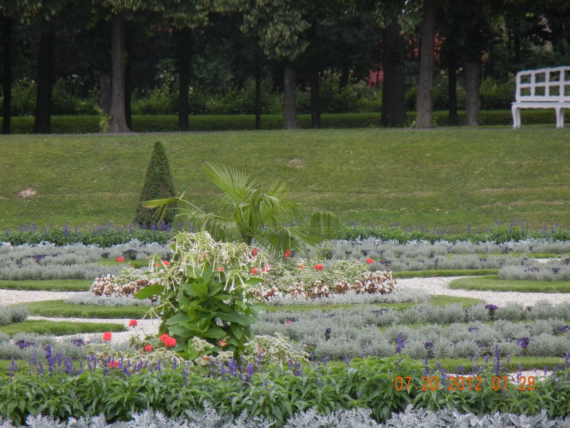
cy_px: 214
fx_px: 4940
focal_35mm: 300
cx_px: 285
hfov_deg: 6.6
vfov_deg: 5.0
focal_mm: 54
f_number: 5.6
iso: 160
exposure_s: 1/253
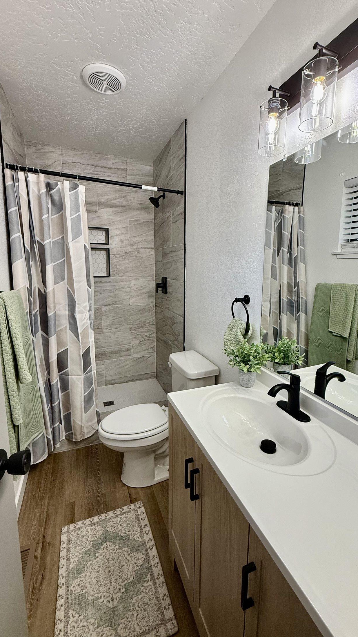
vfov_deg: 99.4
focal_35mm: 16
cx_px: 192
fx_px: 270
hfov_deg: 67.0
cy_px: 311
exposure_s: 1/120
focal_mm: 2.22
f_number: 2.2
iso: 160
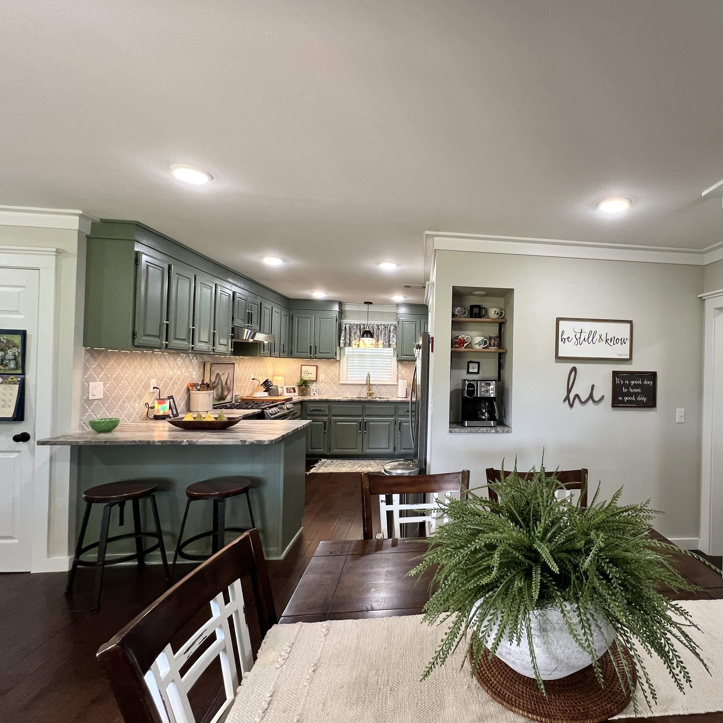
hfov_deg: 85.0
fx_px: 378
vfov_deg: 87.4
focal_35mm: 16
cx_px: 469
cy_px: 363
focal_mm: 1.57
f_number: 1.8
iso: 125
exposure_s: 1/60
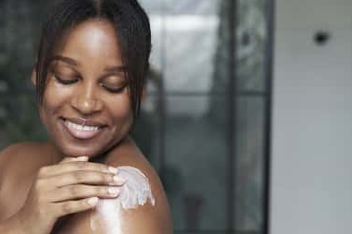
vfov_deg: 17.2
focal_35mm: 79
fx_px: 772
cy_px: 154
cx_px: 132
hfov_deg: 25.6
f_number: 2.2
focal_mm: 50
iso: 200
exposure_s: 1/250
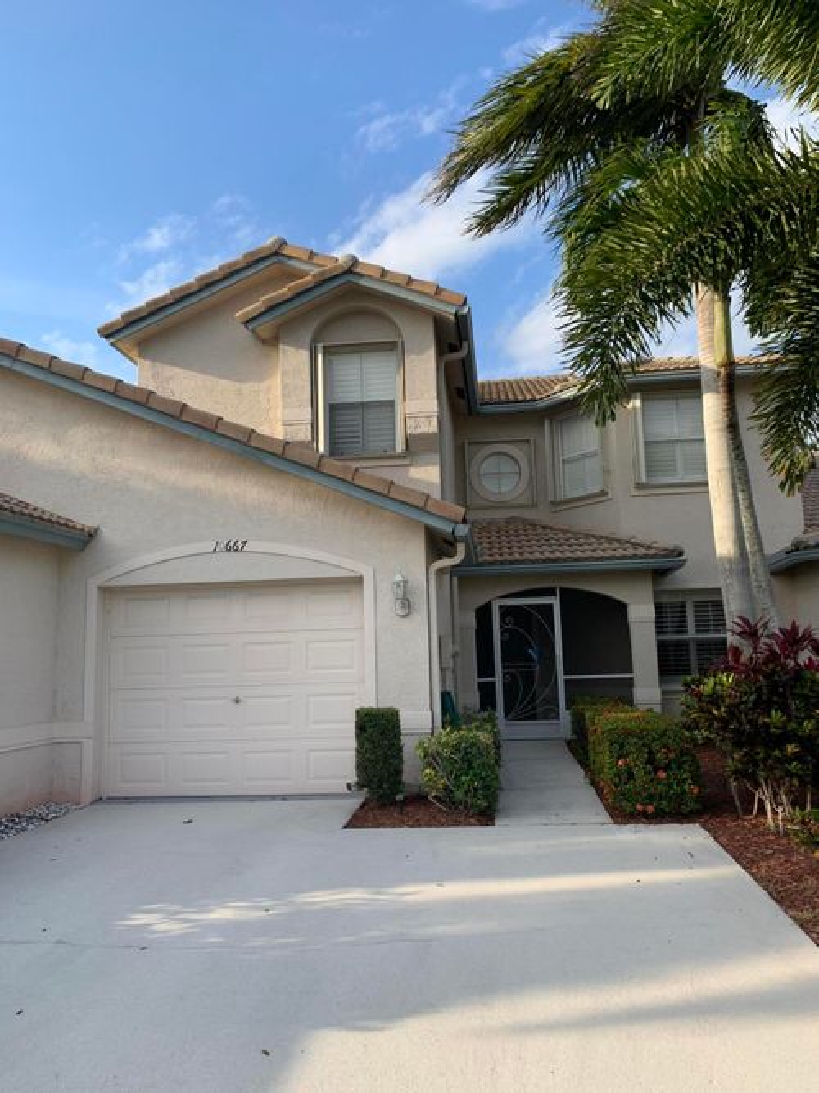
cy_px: 546
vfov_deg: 67.3
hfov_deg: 53.0
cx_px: 410
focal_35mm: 26
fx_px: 820
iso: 25
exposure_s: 1/981
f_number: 1.8
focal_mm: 4.25
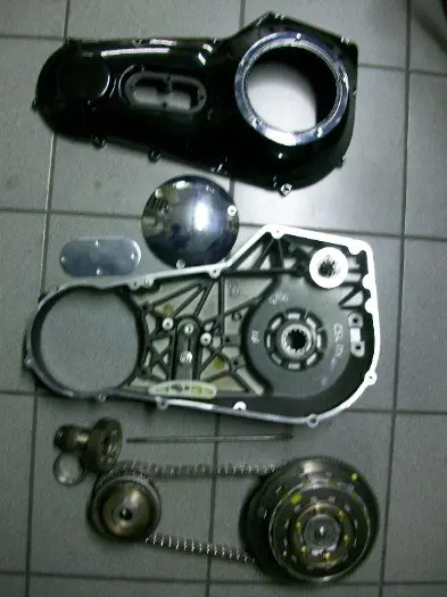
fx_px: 586
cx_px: 224
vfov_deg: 54.0
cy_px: 298
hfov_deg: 41.7
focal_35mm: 34
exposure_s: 1/8
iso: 166
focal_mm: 5.7
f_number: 2.8
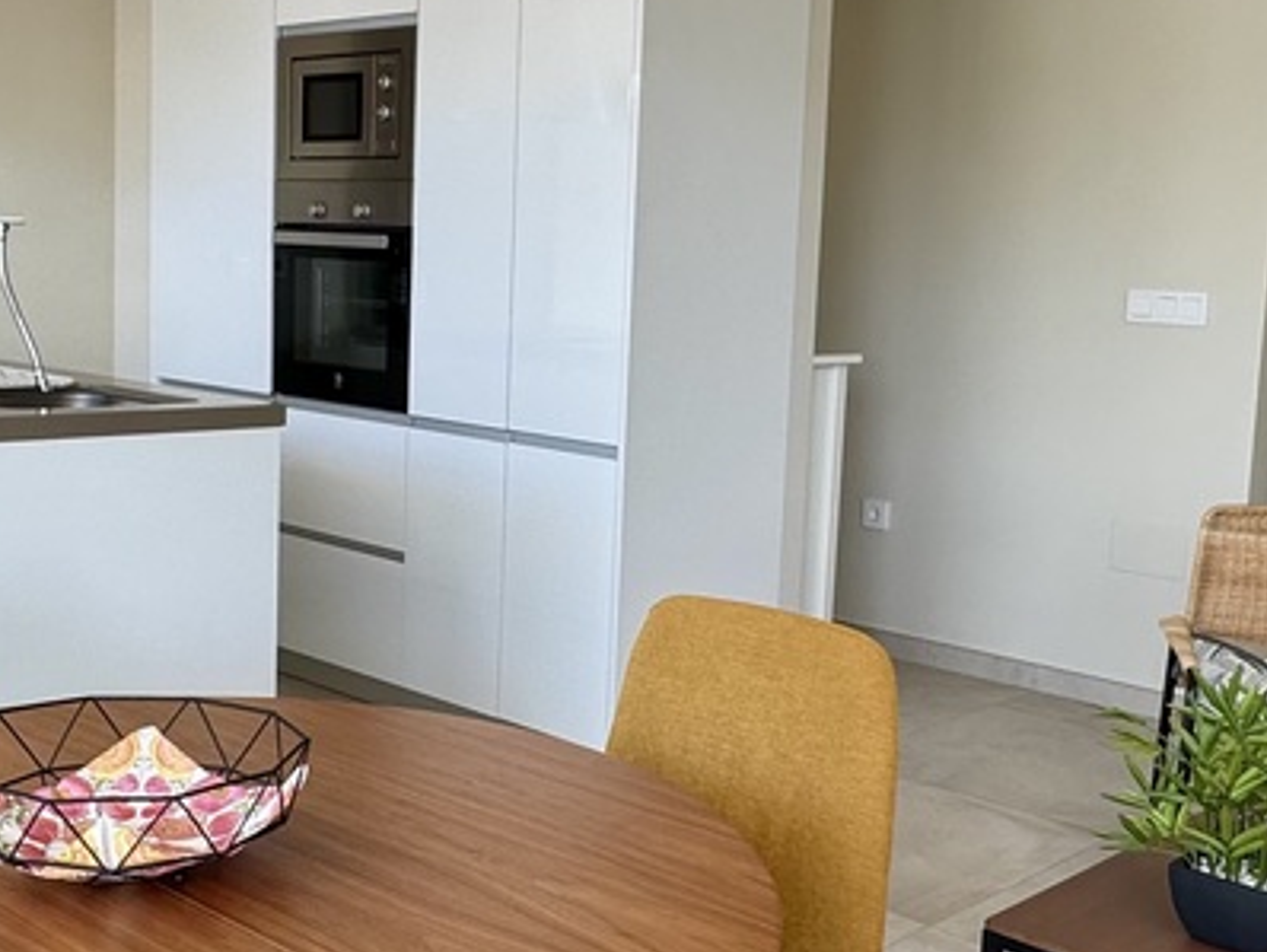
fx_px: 1648
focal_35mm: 45
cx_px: 630
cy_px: 462
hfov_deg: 42.1
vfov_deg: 32.2
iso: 40
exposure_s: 1/143
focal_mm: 2.22
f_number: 2.2
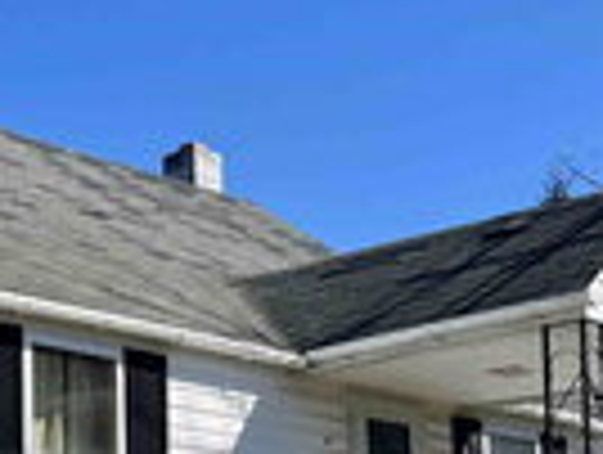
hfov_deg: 19.1
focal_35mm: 99
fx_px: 1728
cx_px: -36
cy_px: 526
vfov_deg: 14.6
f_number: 1.6
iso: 50
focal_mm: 5.1
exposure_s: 1/3521
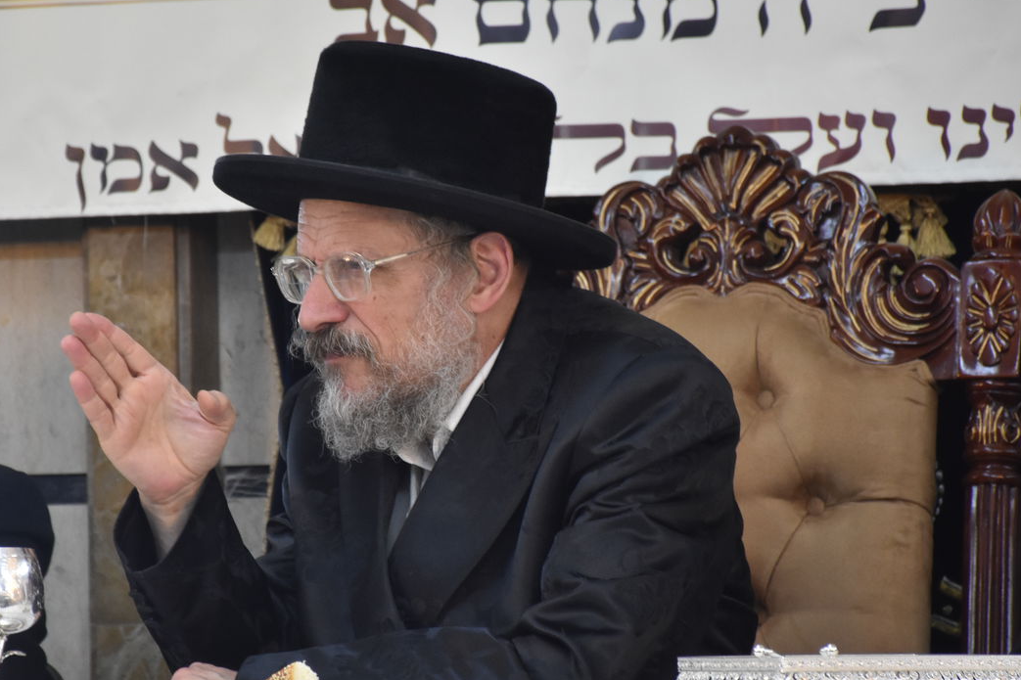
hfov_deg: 7.3
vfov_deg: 4.9
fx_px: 7996
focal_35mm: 282
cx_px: 431
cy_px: 395
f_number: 5.6
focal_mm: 140
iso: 1600
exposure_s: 1/60
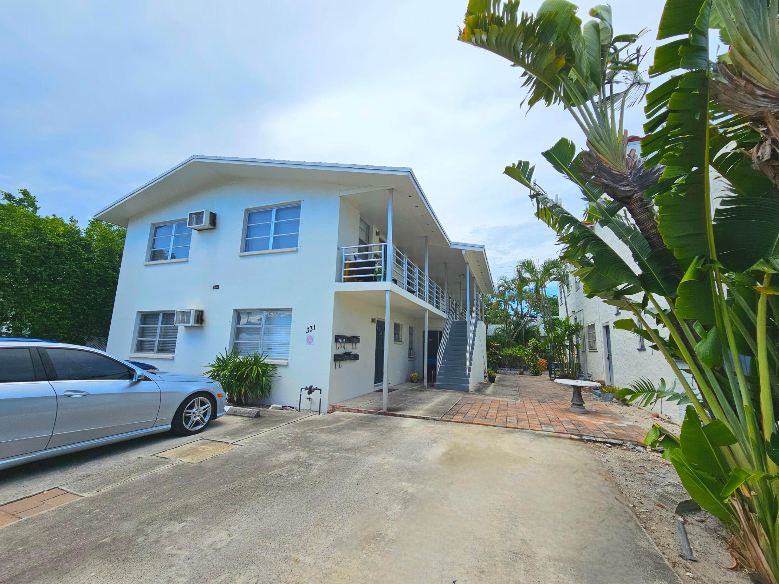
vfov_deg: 89.9
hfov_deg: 106.2
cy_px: 292
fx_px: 293
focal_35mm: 13
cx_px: 390
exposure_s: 1/1667
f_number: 2.2
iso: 50
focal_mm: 2.2
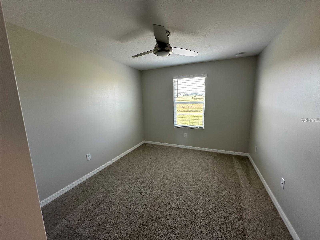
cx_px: 160
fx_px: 129
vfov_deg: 85.7
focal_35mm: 14
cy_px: 120
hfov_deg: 102.1
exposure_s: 1/120
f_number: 2.2
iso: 125
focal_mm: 2.22
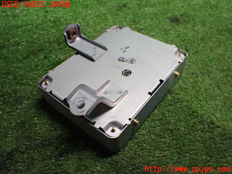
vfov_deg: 46.8
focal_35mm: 30
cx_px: 116
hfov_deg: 60.0
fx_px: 201
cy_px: 87
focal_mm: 5.4
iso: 800
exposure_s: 1/100
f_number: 2.3
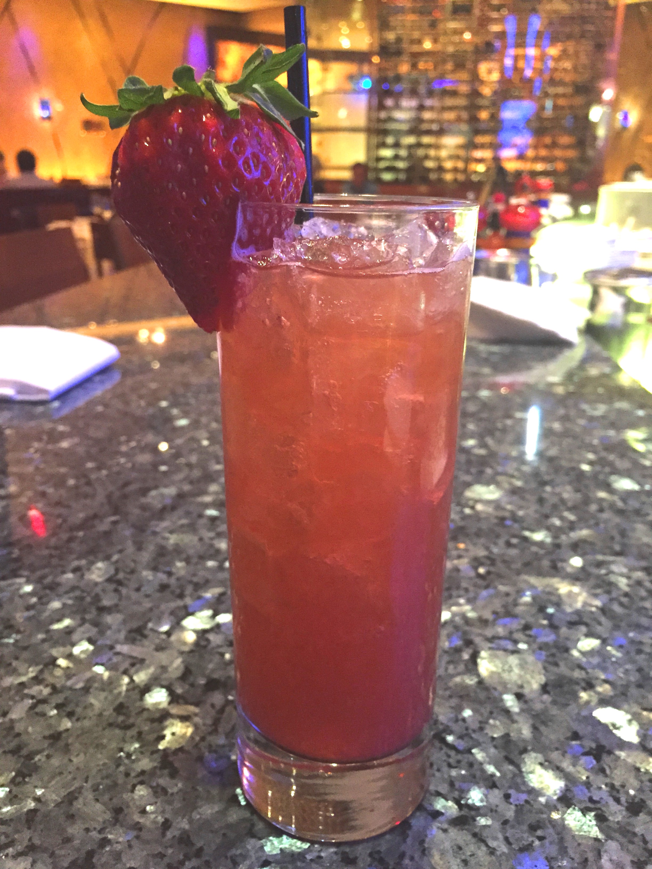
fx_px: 728
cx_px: 326
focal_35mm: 29
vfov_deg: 61.7
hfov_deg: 48.2
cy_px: 434
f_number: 2.2
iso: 400
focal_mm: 4.15
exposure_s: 1/15
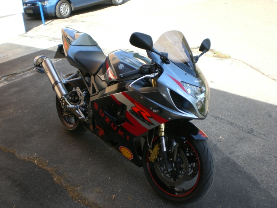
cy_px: 104
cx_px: 138
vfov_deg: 37.7
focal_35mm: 38
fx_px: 304
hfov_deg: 49.0
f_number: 3.1
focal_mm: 6.3
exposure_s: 1/200
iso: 50
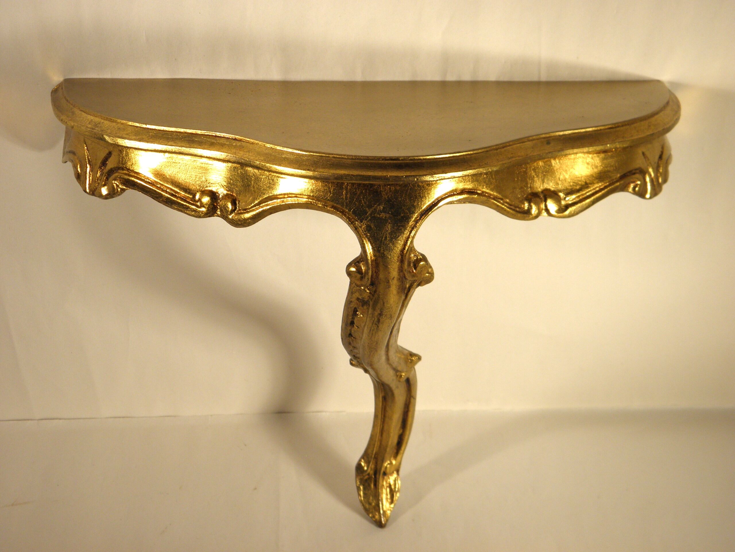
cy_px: 276
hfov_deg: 32.7
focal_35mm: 59
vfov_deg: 24.8
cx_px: 368
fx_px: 1253
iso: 100
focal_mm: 10.6
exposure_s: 1/60
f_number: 4.1
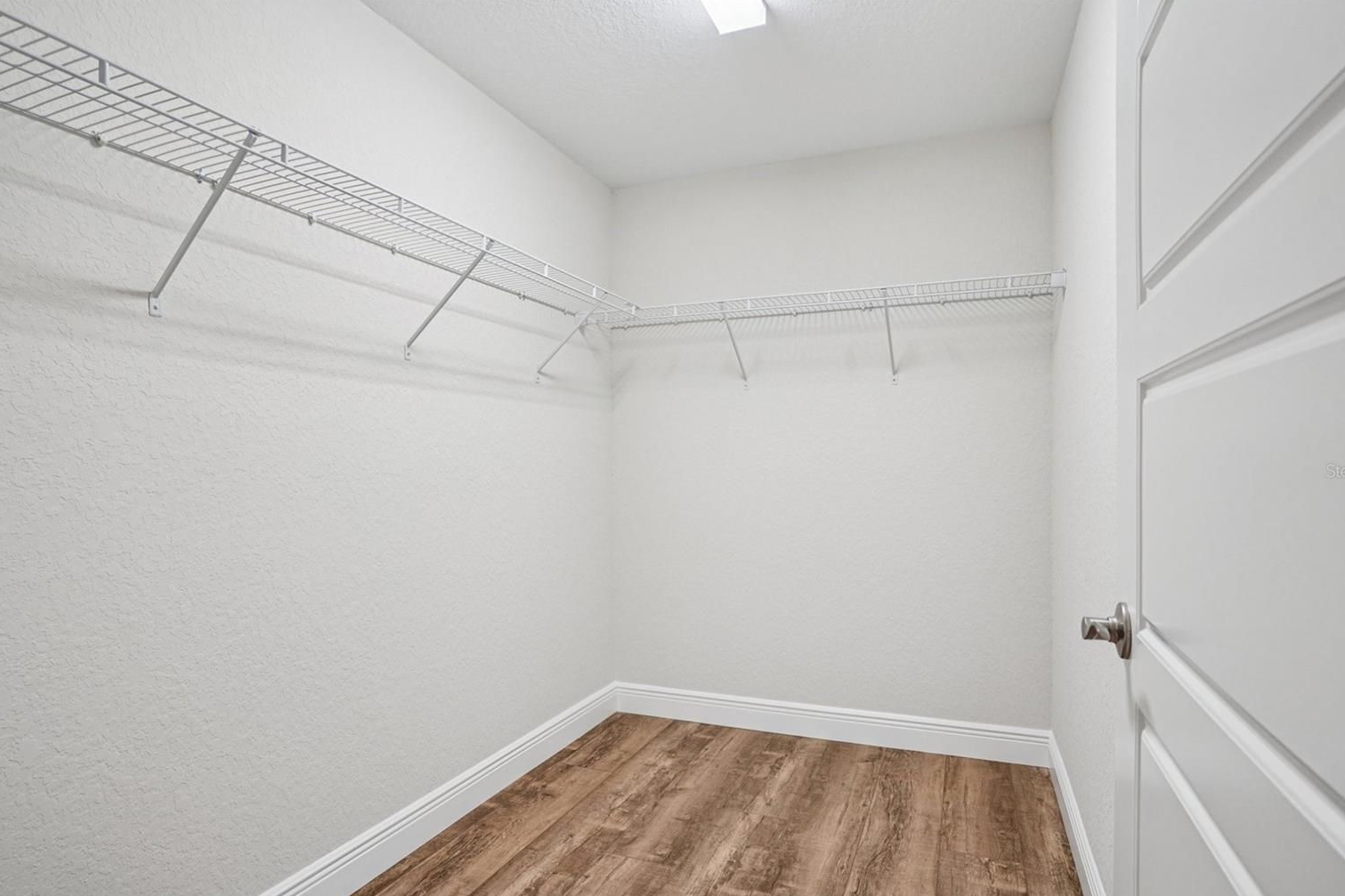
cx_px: 693
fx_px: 672
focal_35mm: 18
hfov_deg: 90.0
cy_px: 471
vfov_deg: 67.3
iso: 400
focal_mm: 17
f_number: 8
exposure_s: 1/15
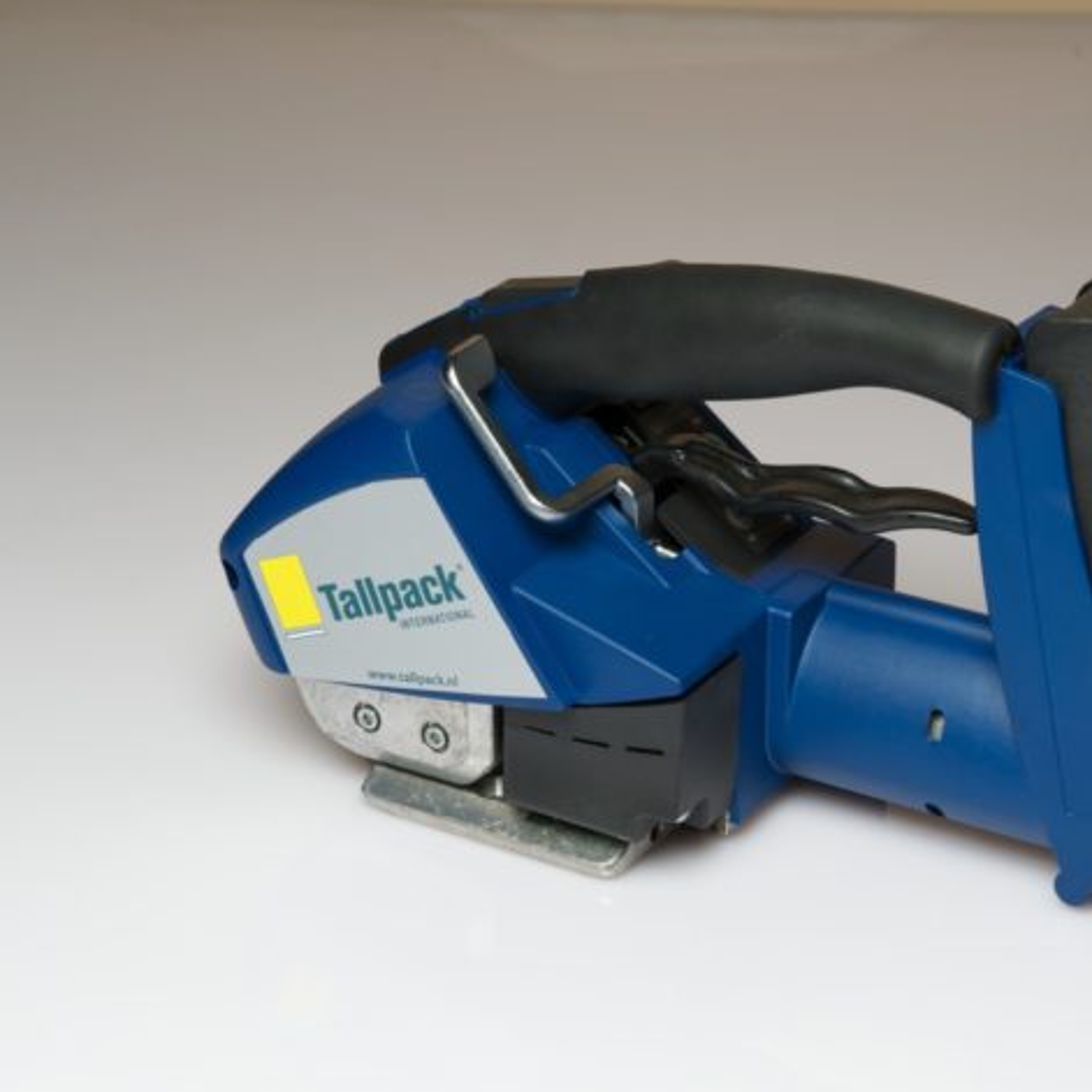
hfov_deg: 17.8
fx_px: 3462
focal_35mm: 97
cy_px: 555
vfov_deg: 17.9
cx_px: 798
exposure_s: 1/80
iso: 200
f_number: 16
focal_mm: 70
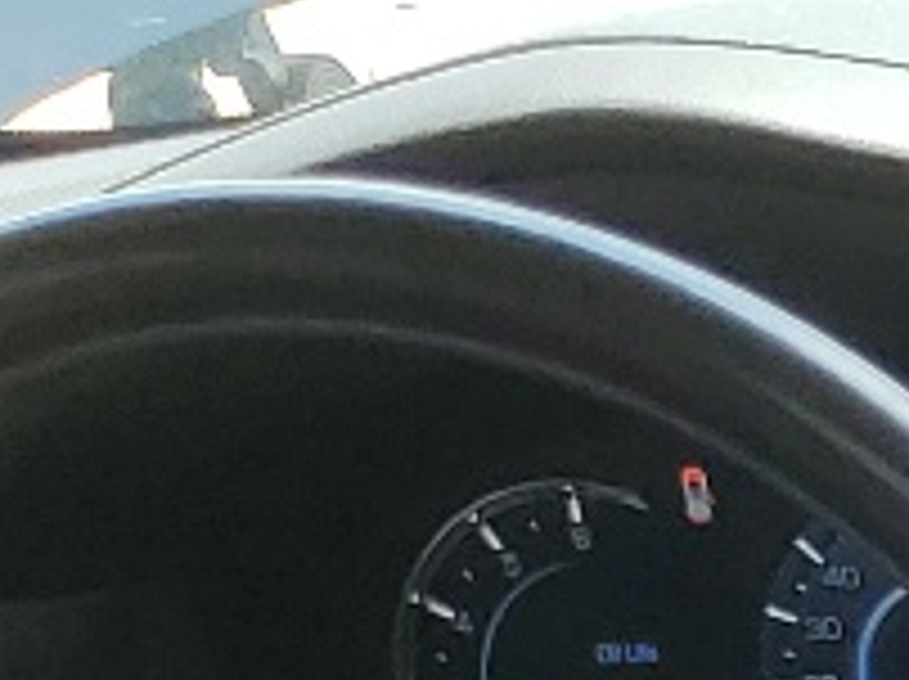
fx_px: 5403
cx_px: 2475
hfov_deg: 8.4
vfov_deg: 6.1
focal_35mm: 206
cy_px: 2697
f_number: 1.5
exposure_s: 1/323
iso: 50
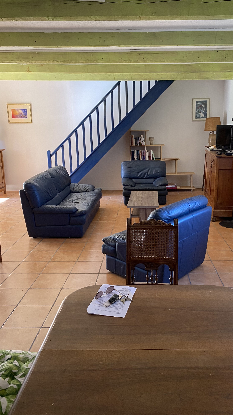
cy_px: 203
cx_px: 139
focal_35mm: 29
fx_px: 319
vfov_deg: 66.1
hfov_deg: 40.0
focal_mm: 4.25
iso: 125
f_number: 1.8
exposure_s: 1/94
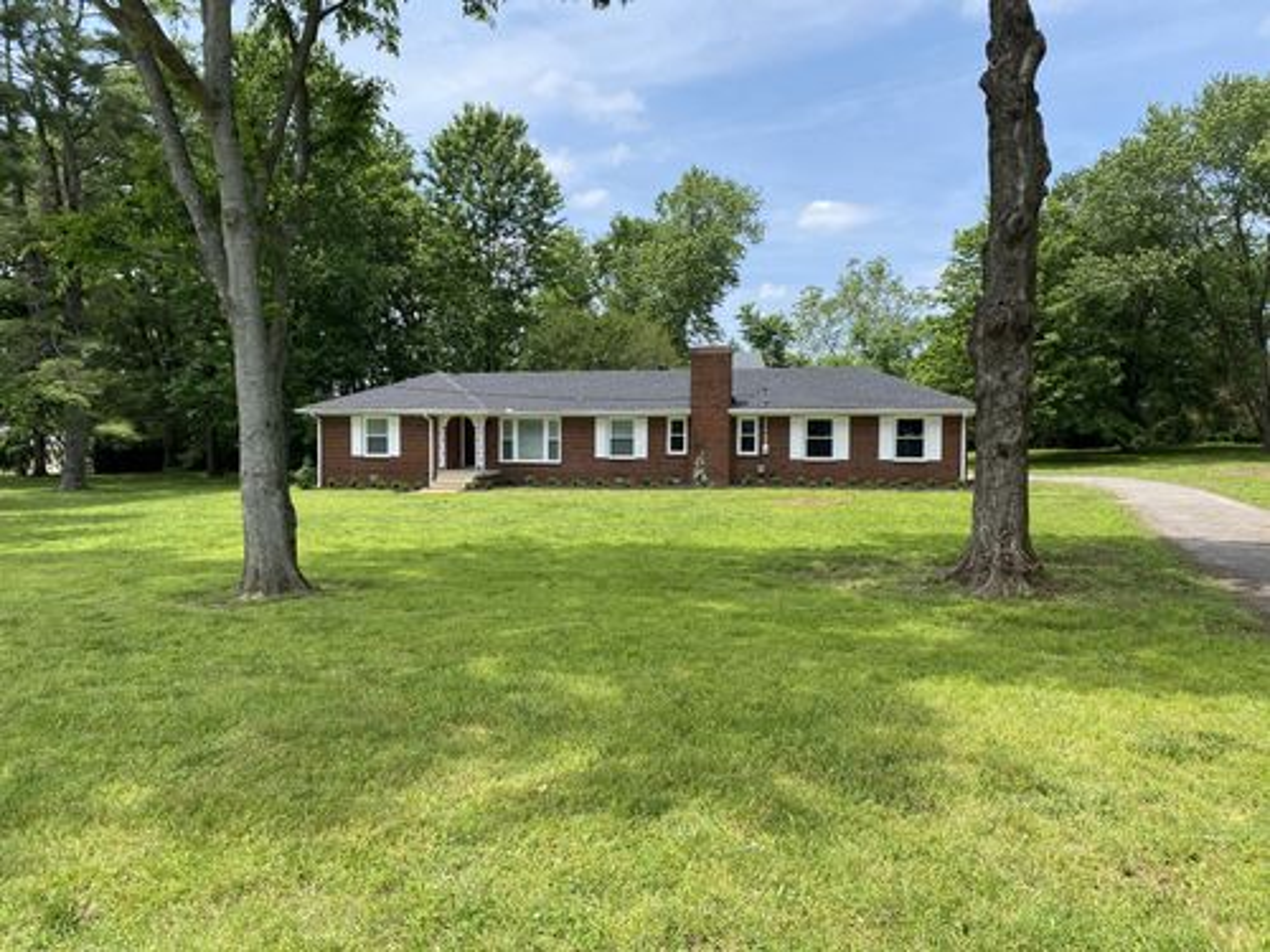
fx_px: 954
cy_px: 476
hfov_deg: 67.3
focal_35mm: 26
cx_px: 635
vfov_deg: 53.1
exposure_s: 1/1504
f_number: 1.8
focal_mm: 4.25
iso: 32
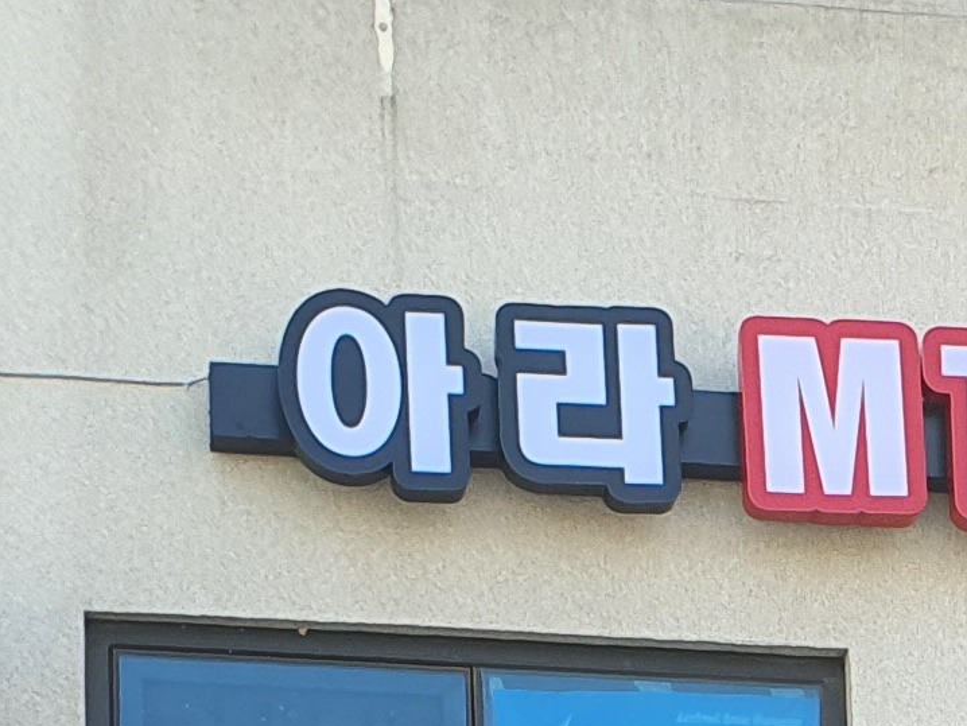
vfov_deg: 9.4
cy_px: 1518
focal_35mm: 146
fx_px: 4080
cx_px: 1033
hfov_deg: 13.3
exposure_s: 1/287
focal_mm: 4.3
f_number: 2.4
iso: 50
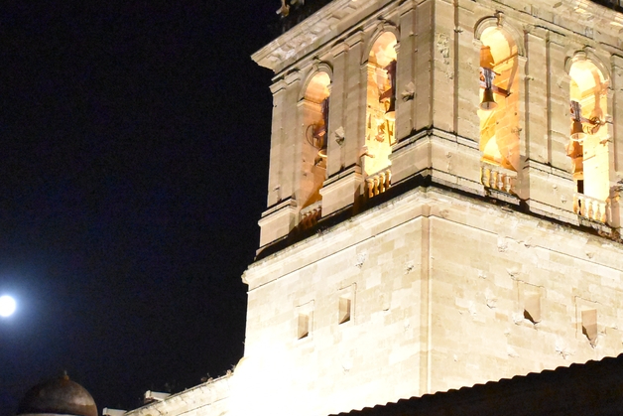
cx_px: 325
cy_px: 120
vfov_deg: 15.8
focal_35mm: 86
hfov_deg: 23.6
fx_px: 1489
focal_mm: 30
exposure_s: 1/40
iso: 12800
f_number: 4
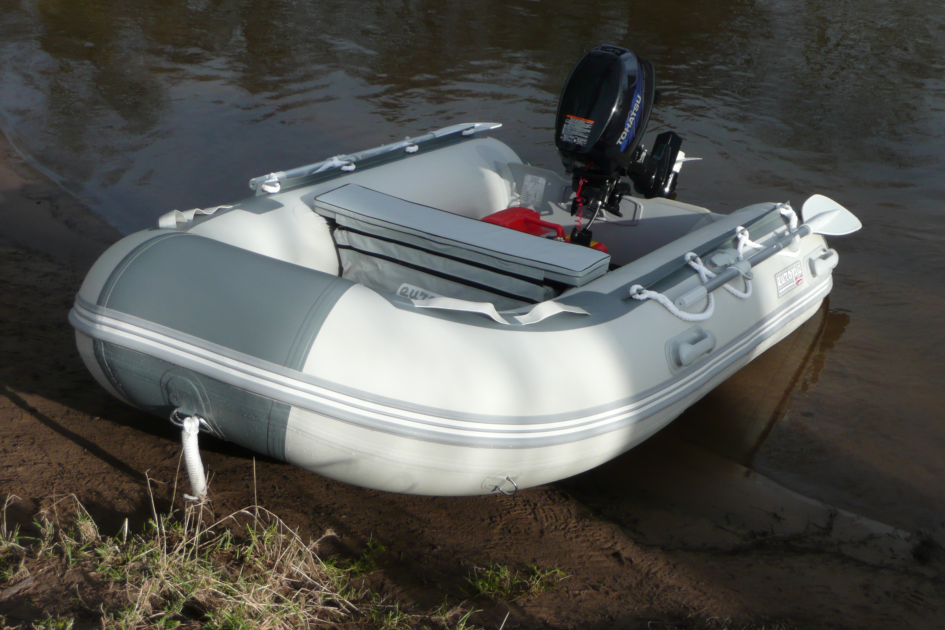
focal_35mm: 58
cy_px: 282
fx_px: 1522
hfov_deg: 34.5
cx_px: 471
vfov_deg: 23.4
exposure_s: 1/400
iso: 100
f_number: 4.3
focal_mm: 9.1
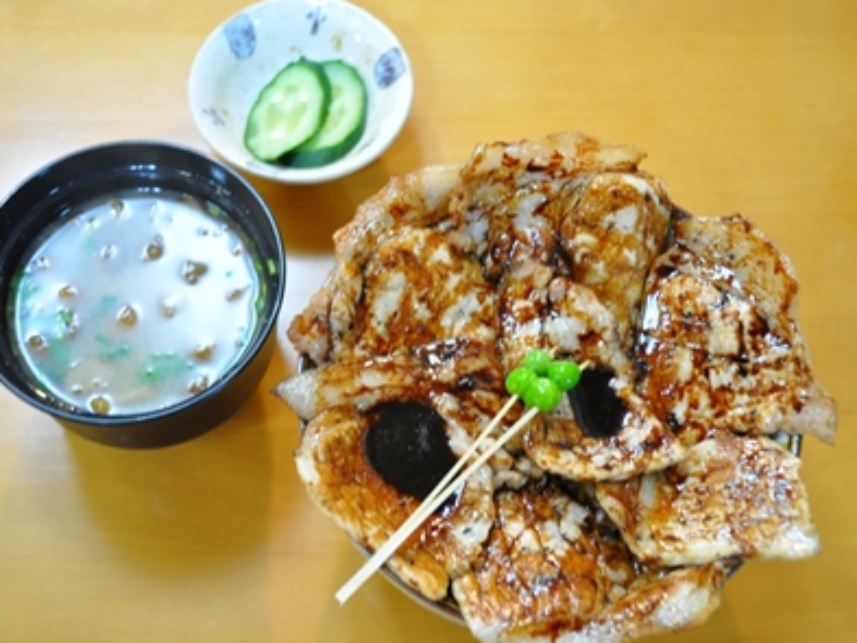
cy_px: 320
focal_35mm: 46
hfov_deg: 41.2
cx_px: 421
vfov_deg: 31.5
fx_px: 1139
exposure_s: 1/10
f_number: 4.5
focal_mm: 28
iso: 1600
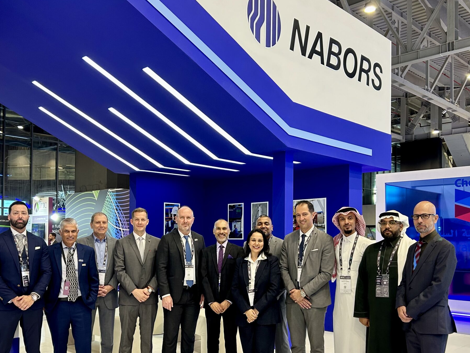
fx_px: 502
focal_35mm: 37
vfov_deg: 38.4
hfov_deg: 50.1
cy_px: 223
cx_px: 213
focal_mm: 5.7
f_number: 1.5
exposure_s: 1/60
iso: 125
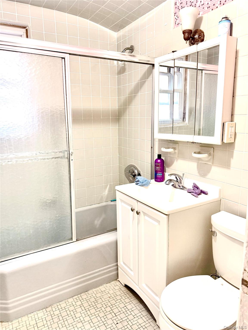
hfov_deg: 56.8
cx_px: 124
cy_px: 165
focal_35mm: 24
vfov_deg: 71.6
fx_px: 229
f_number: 1.78
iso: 250
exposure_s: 1/60
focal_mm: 6.76
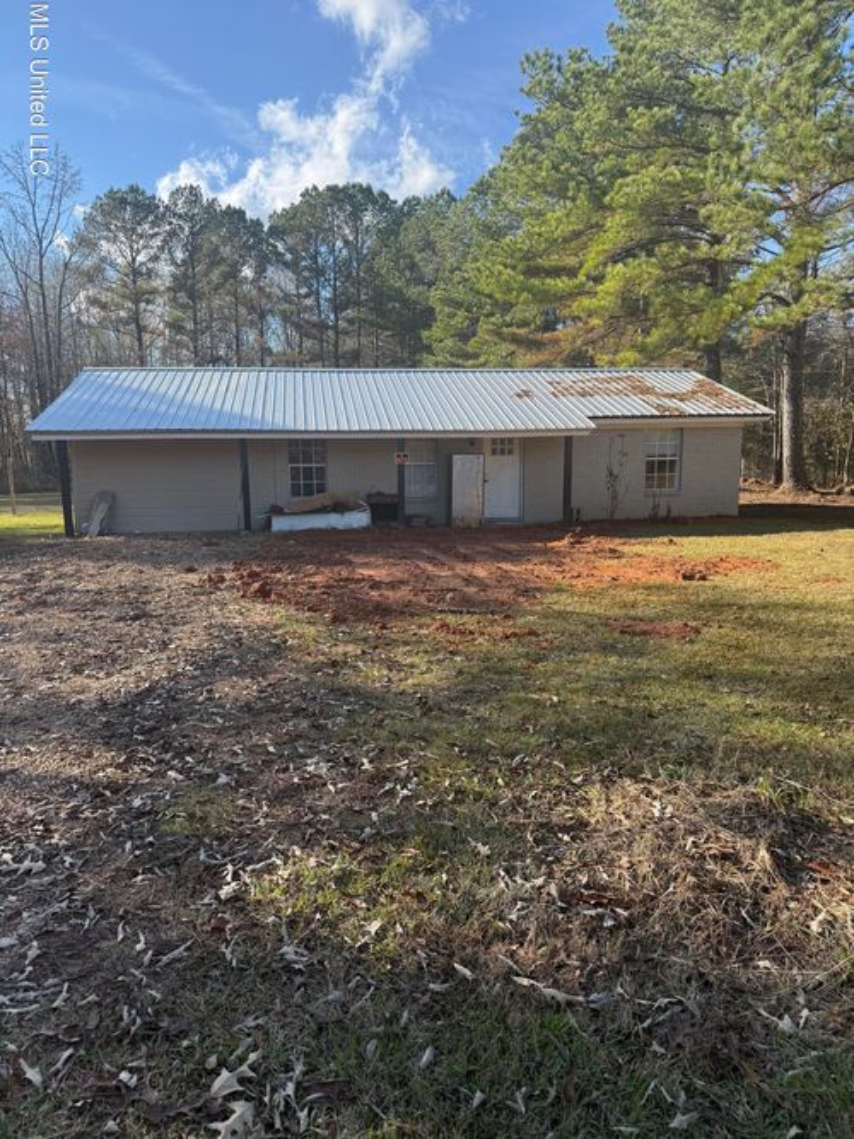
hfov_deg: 56.8
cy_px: 570
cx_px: 427
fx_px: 790
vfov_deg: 71.6
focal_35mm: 24
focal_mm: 6.76
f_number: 1.78
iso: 100
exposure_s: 1/1689
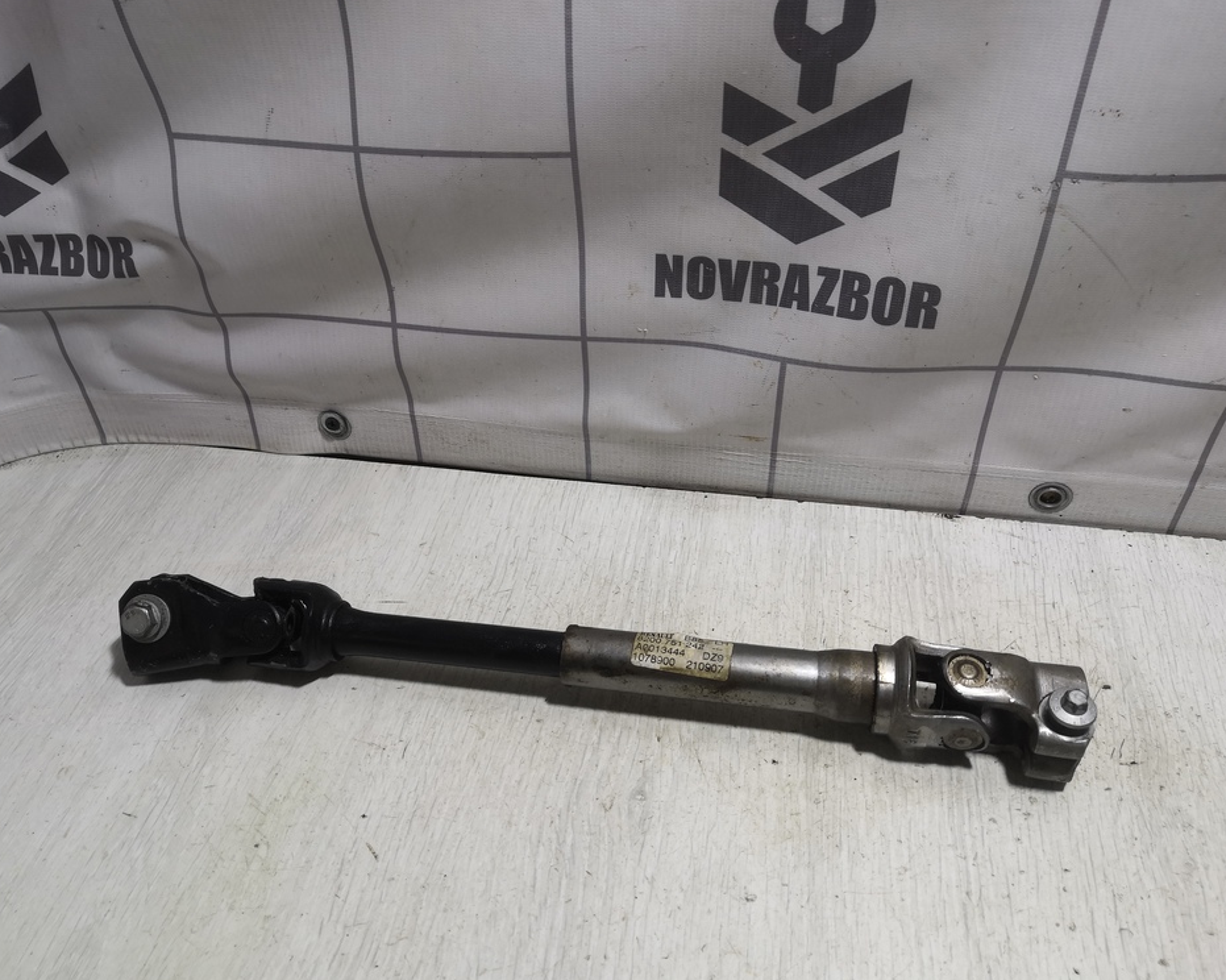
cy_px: 491
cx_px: 570
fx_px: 1052
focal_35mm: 29
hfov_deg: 60.4
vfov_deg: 49.9
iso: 80
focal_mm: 3.95
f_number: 1.8
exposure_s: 1/100
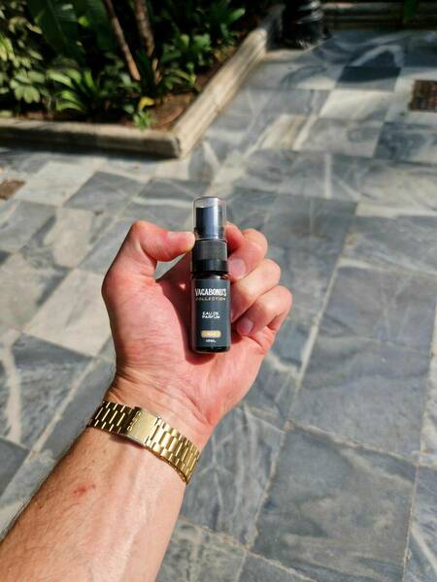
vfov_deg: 73.9
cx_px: 218
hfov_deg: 58.9
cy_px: 291
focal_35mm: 23
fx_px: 387
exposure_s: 1/774
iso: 50
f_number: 1.8
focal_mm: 5.4
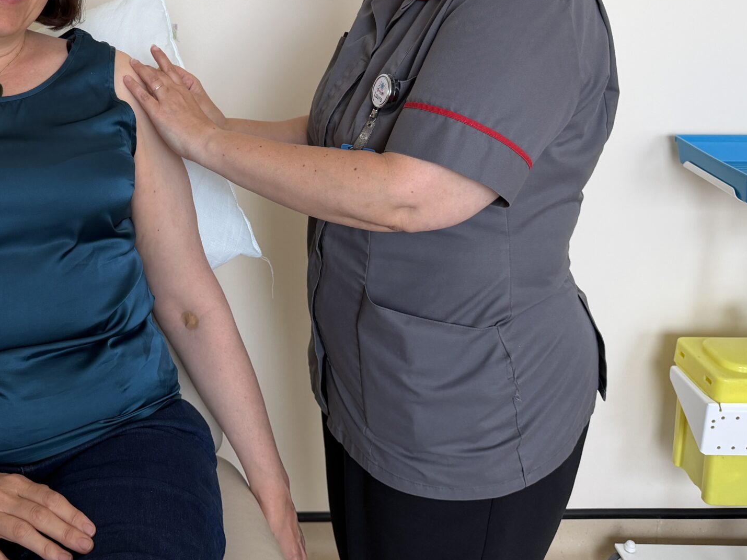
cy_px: 126
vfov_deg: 32.8
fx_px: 928
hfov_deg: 42.1
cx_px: 158
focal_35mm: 43
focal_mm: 6.76
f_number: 1.78
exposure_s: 1/121
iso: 125
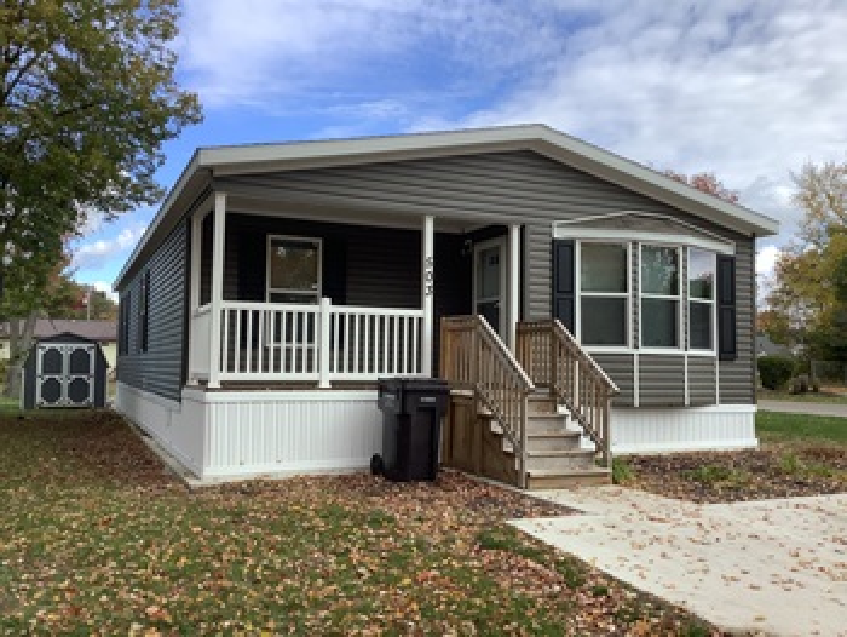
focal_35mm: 31
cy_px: 318
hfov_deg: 58.3
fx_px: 759
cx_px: 424
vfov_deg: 45.5
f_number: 2.4
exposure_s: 1/554
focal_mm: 3.3
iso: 25
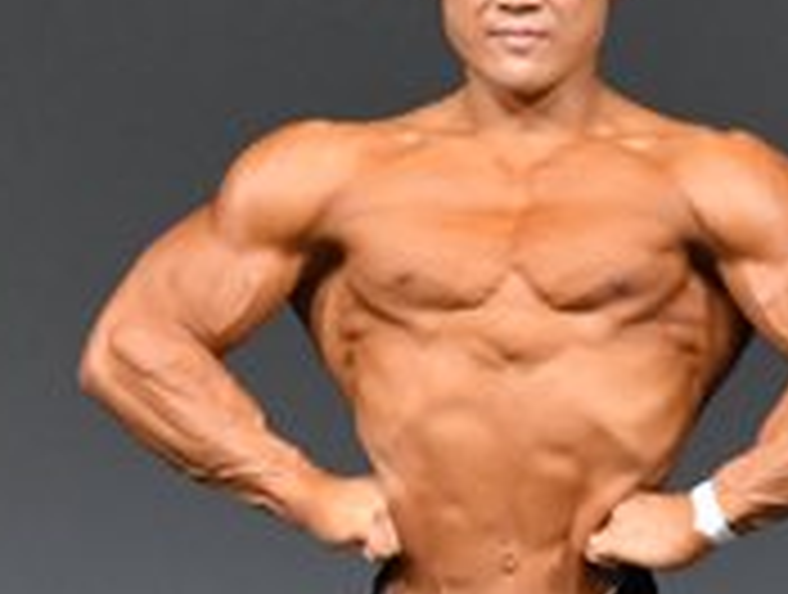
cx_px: 385
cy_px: 549
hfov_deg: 1.5
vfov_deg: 1.1
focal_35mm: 1338
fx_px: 30521
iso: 5000
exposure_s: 1/400
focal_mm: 210
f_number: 5.6
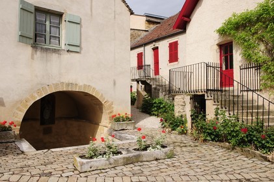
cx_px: 137
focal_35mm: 29
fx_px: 221
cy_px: 91
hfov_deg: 63.7
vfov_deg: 44.9
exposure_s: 1/125
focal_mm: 29
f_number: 18
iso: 200
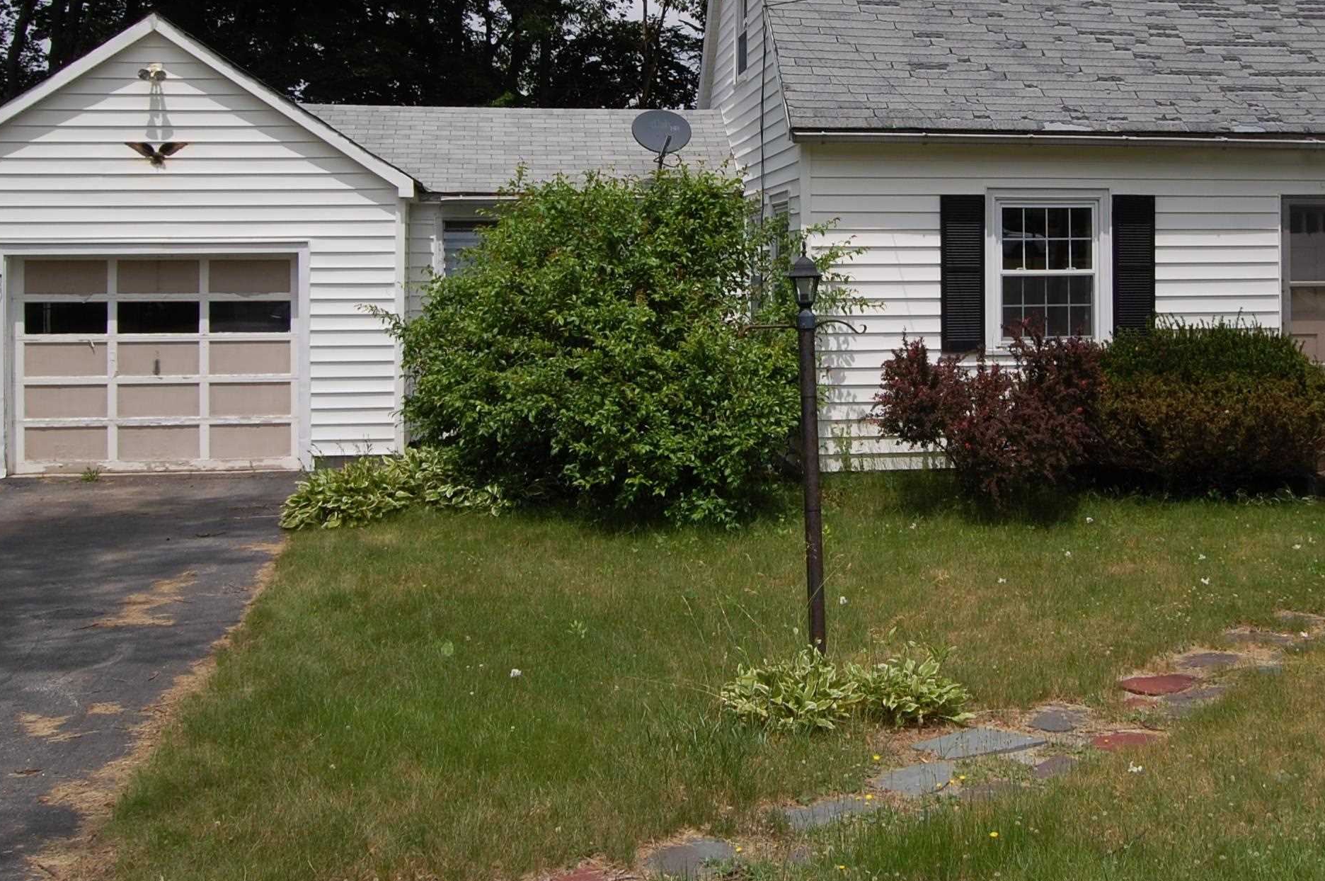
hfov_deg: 42.5
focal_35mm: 46
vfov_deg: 28.9
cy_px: 240
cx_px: 851
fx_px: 1684
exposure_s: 1/400
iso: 200
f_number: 10
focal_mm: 19
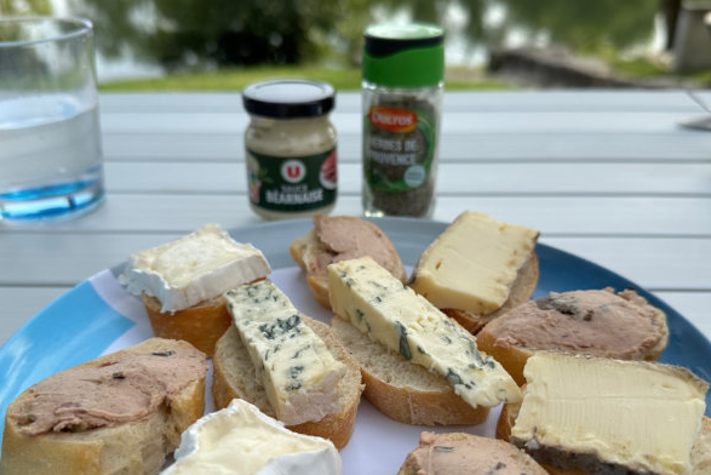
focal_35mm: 34
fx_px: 672
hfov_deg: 55.8
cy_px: 284
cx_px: 352
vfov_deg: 38.8
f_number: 1.8
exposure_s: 1/1562
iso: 80
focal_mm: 6.9
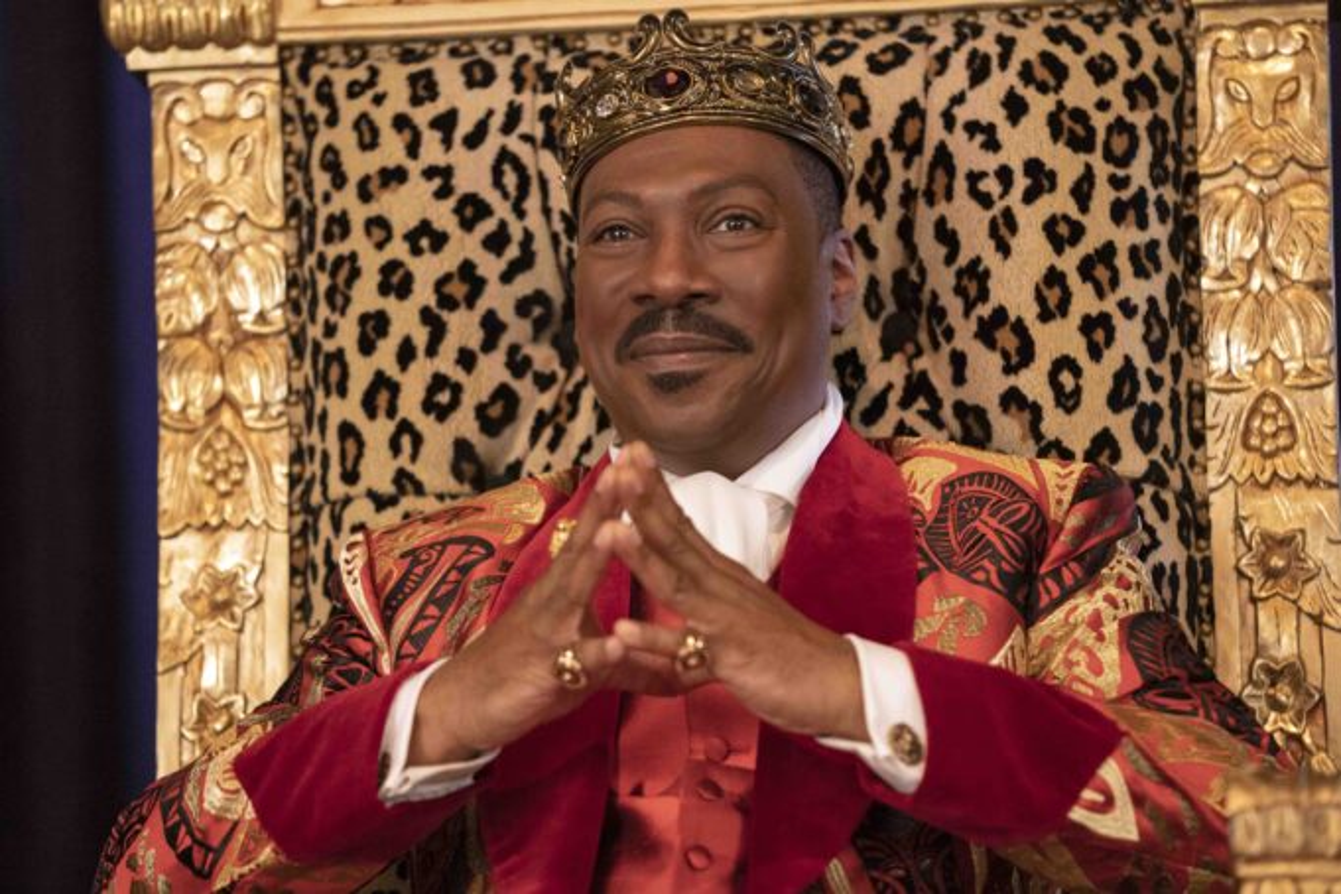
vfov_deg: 6.9
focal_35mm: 200
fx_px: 7449
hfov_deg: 10.3
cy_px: 447
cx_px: 670
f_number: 3.2
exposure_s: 1/200
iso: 8000
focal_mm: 200
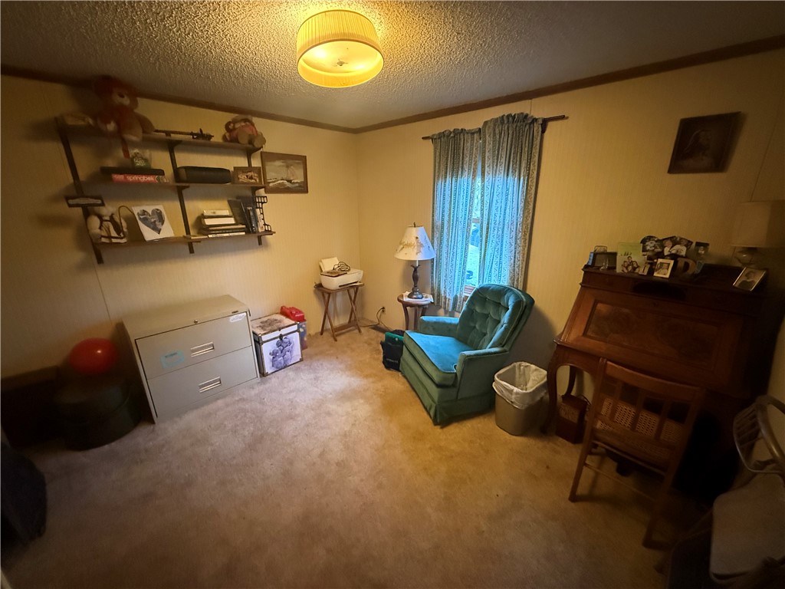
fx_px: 317
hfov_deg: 102.1
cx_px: 392
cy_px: 294
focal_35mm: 14
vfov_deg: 85.7
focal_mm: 2.22
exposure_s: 1/60
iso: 1250
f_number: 2.2
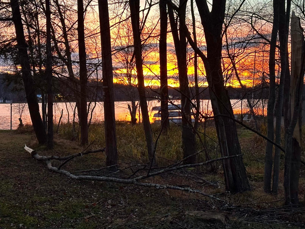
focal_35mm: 61
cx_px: 112
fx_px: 537
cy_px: 86
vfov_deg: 24.0
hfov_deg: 31.5
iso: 250
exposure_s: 1/60
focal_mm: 6.86
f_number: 1.78
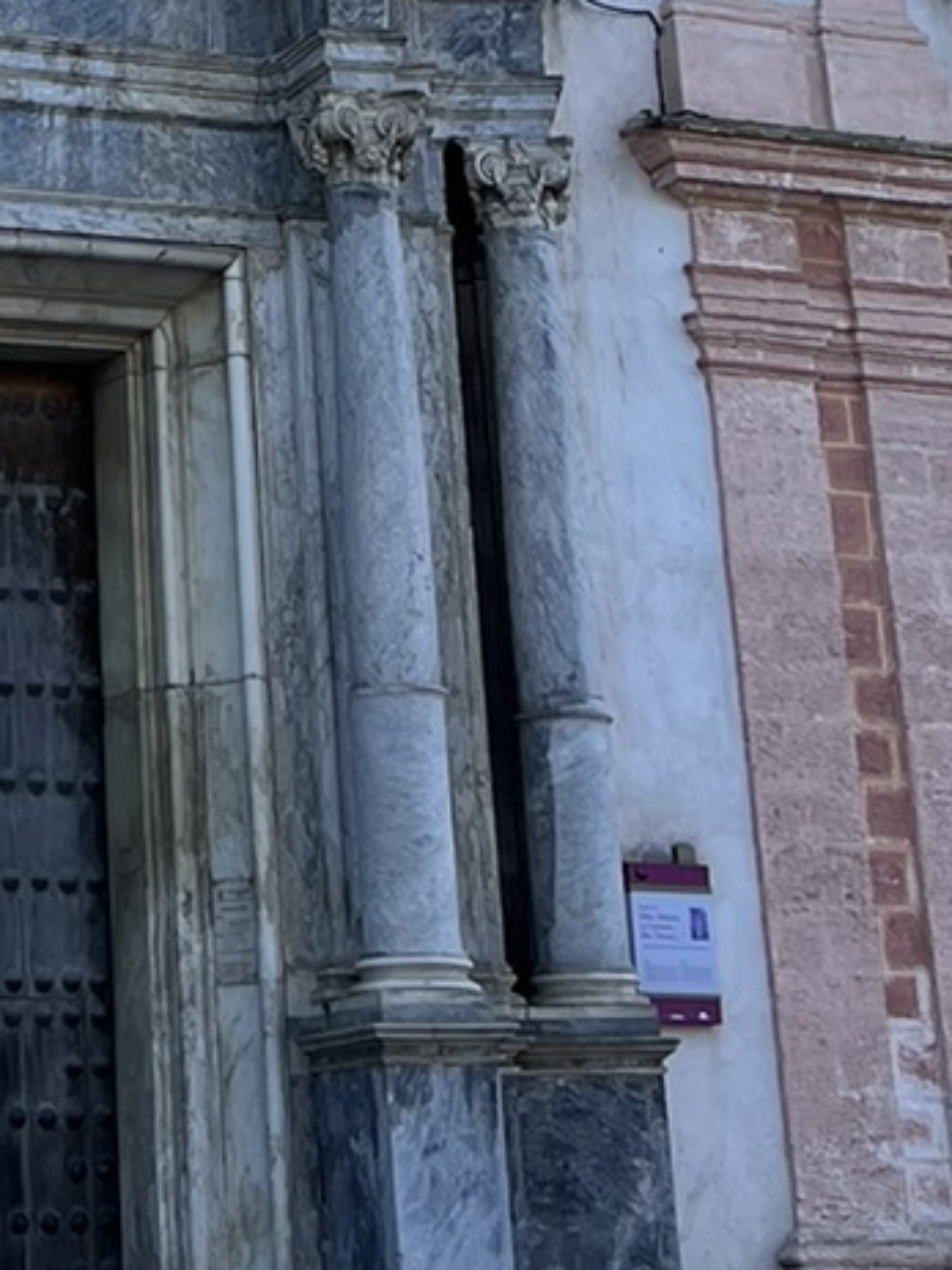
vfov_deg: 15.4
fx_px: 4219
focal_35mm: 115
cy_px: -787
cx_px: -118
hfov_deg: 12.6
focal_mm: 5.7
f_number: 1.5
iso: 50
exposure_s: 1/1934
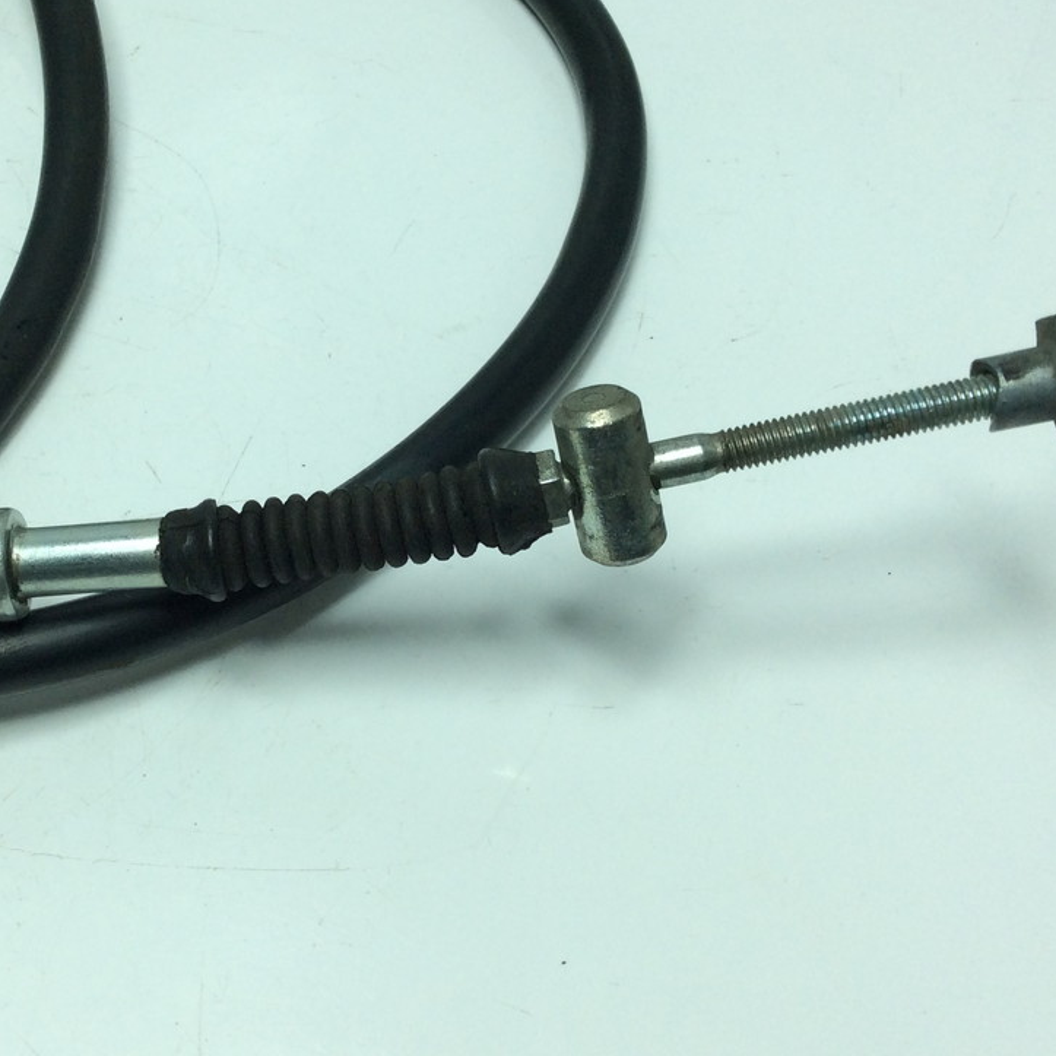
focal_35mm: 50
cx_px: 326
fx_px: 1726
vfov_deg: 33.9
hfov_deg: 33.6
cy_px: 434
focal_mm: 3.3
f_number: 2.4
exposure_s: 1/539
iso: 32
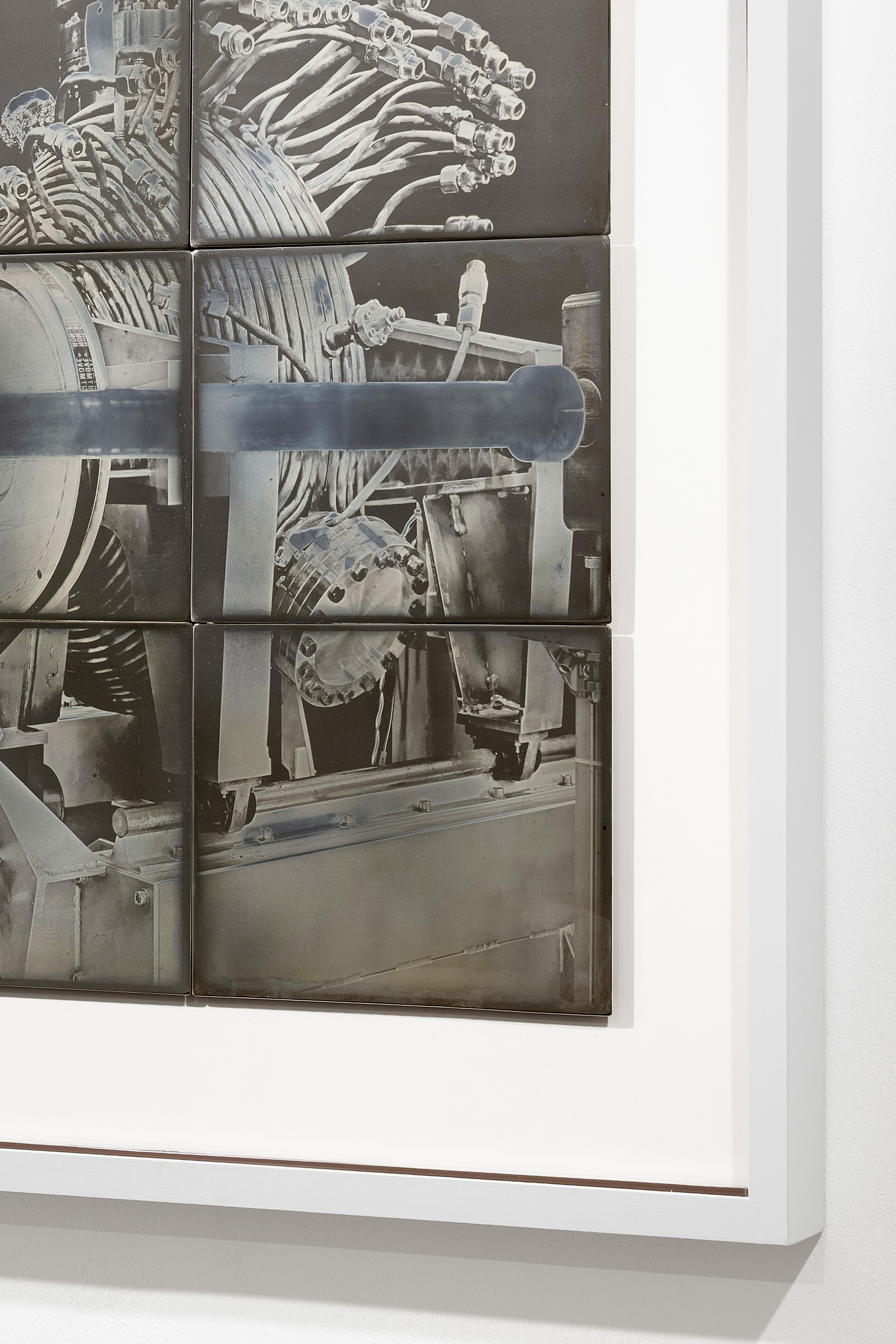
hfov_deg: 15.3
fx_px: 3322
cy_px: 441
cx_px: 230
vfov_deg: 22.8
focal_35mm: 89
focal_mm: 46
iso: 100
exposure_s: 2
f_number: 11
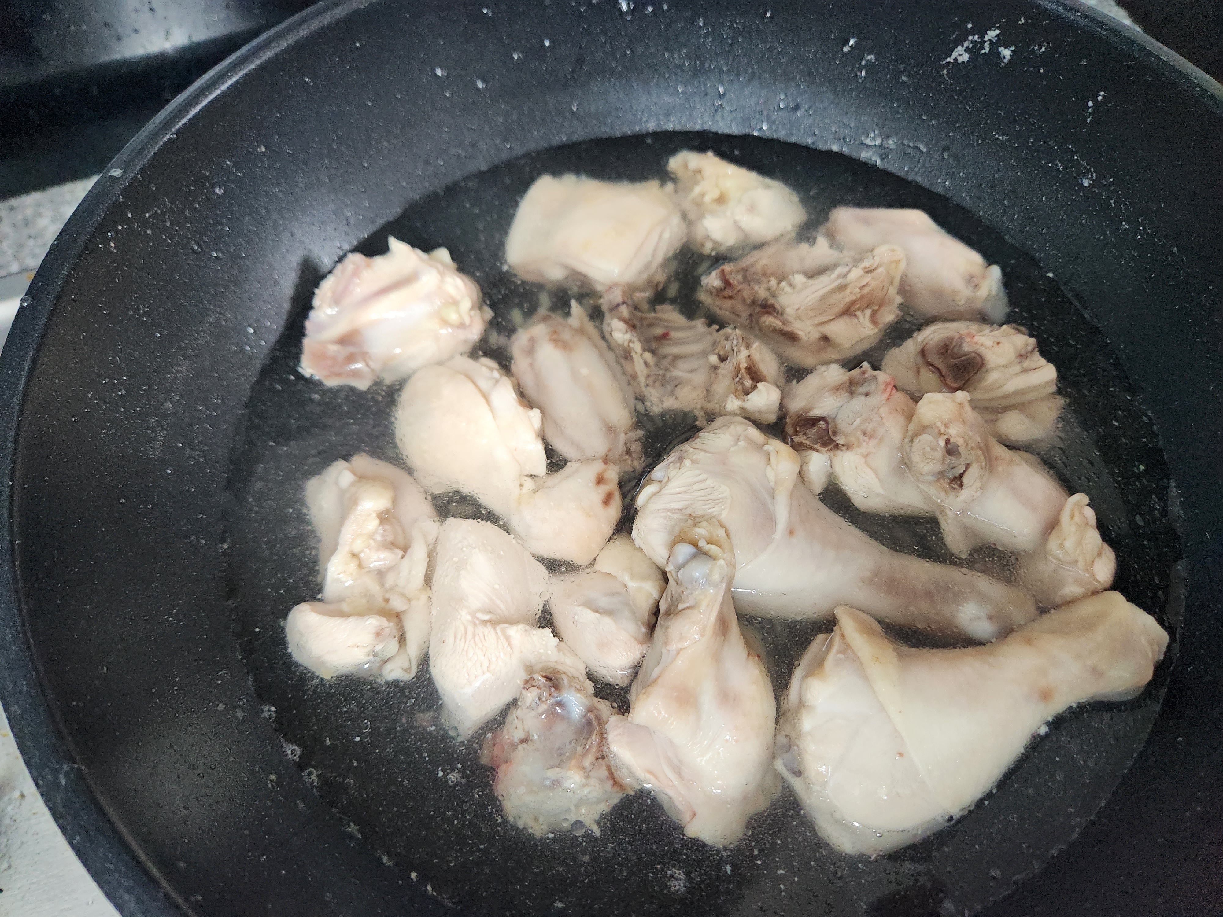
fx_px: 813
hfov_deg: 73.9
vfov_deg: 58.9
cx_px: 612
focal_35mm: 23
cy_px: 458
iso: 800
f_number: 1.8
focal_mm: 5.4
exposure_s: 1/120
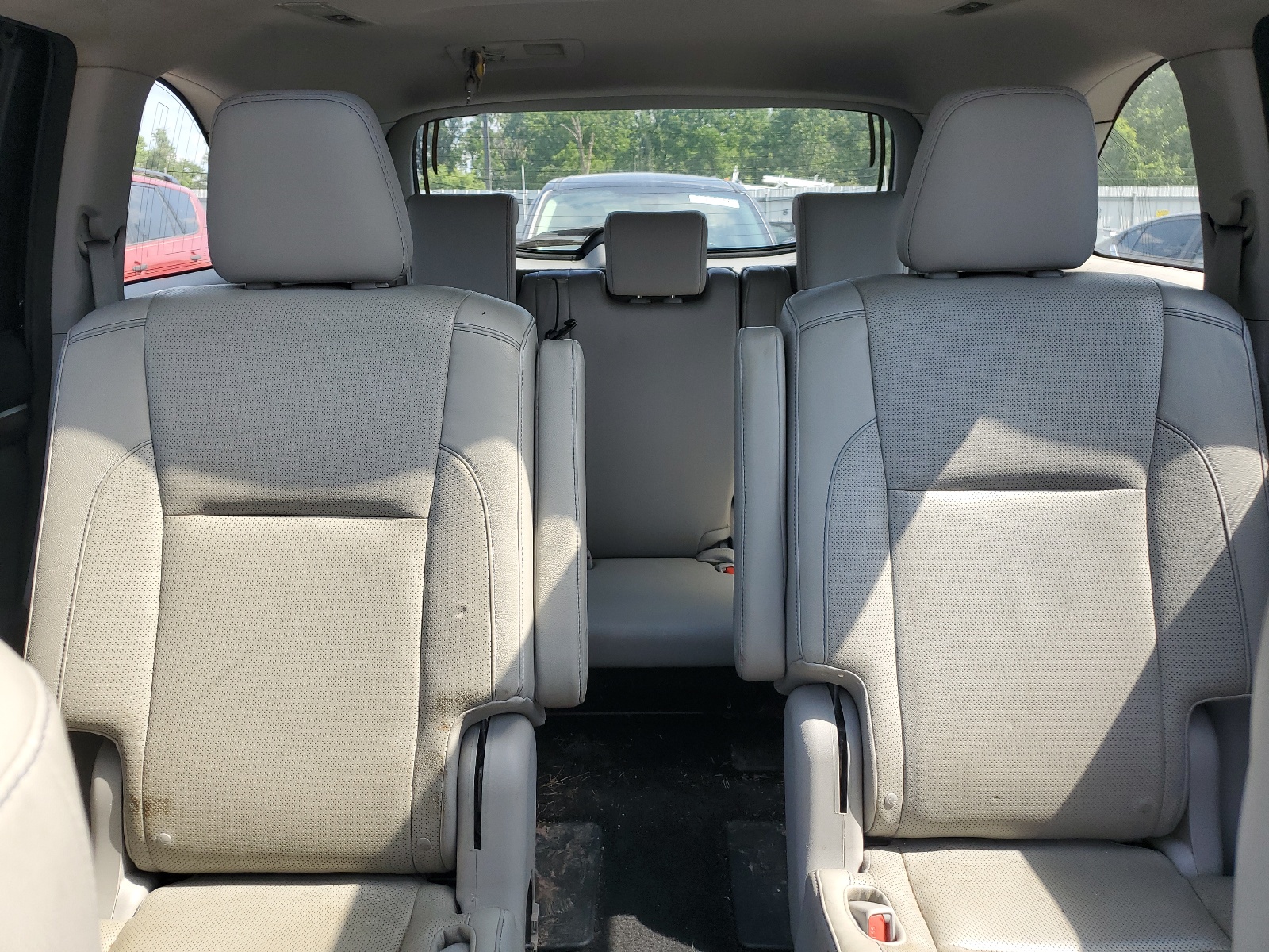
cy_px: 476
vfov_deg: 53.1
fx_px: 953
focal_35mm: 26
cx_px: 634
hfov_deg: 67.3
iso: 50
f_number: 1.5
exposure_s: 1/167
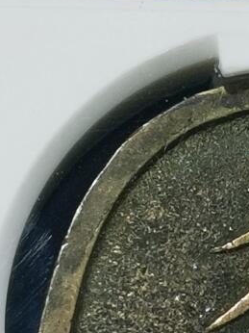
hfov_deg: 4.4
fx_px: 3198
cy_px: 244
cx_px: 325
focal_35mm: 333
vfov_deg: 6.0
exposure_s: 1/100
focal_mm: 6.67
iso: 100
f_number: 1.9
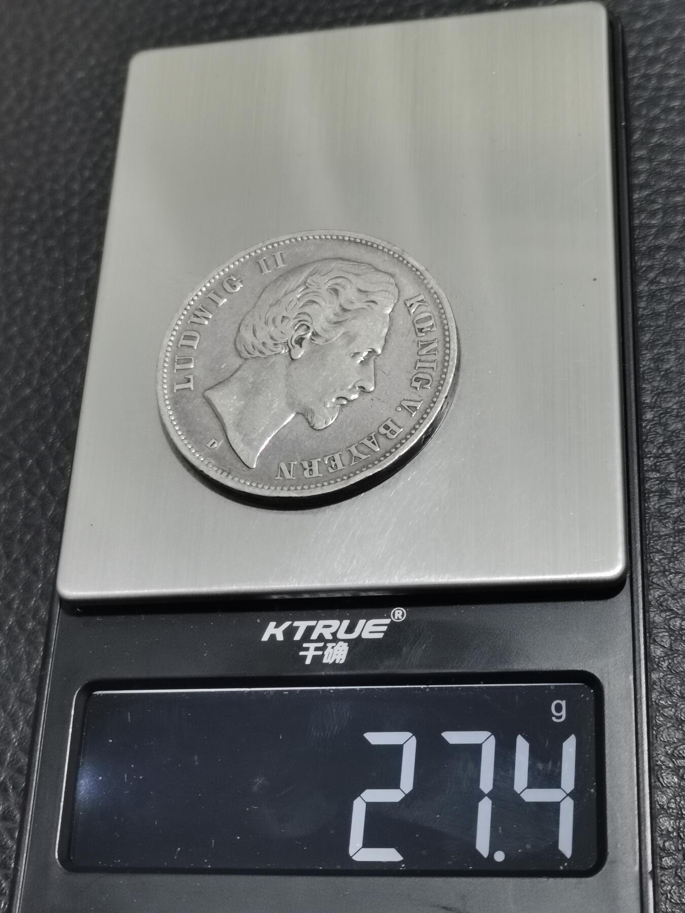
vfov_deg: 33.8
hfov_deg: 25.7
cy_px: 456
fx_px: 1504
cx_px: 342
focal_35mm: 57
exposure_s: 1/100
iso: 125
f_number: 1.8
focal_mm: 5.58
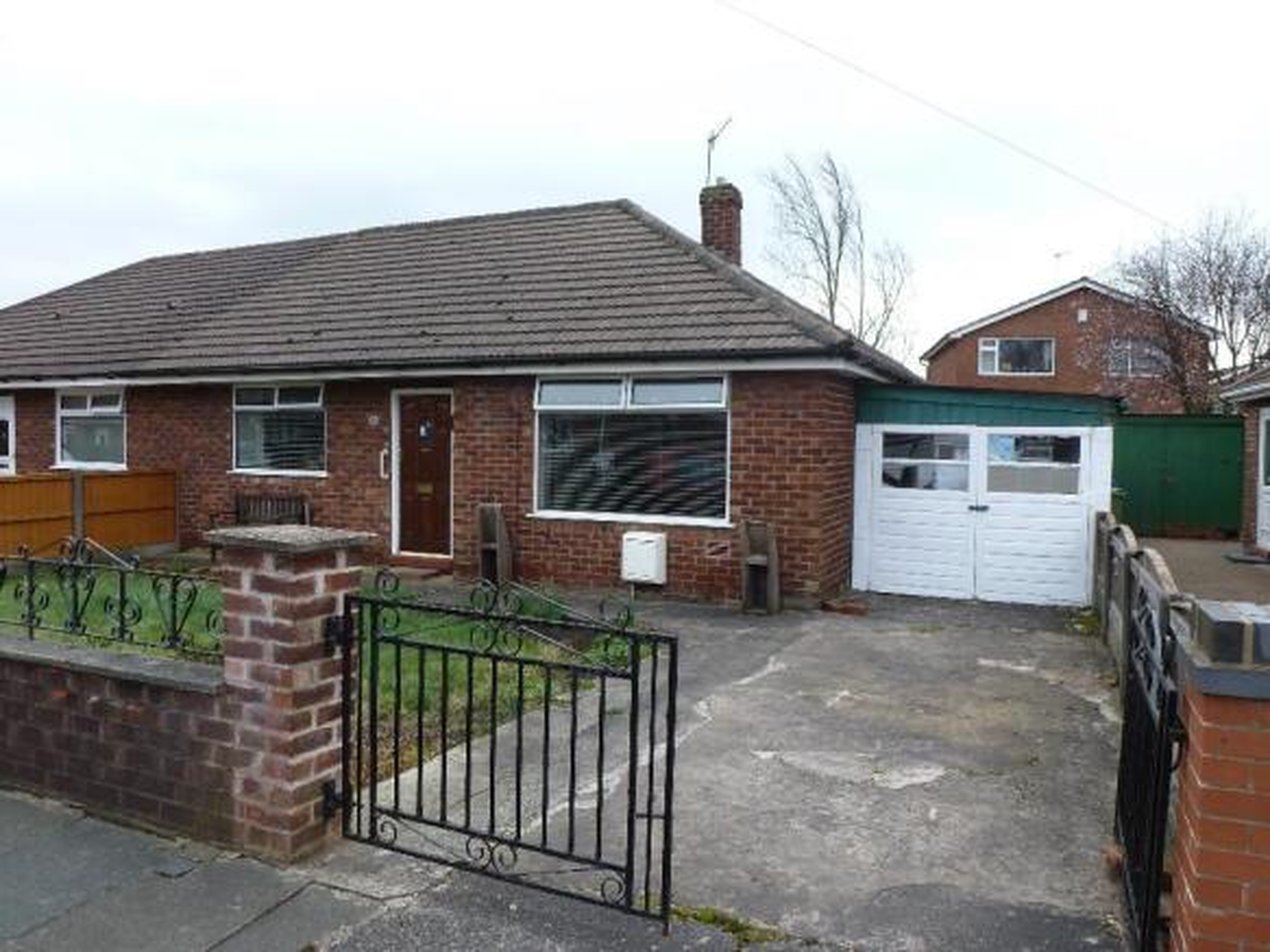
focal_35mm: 24
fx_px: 880
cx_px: 635
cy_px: 476
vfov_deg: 56.8
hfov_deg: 71.6
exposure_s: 1/160
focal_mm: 4.3
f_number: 4
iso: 100
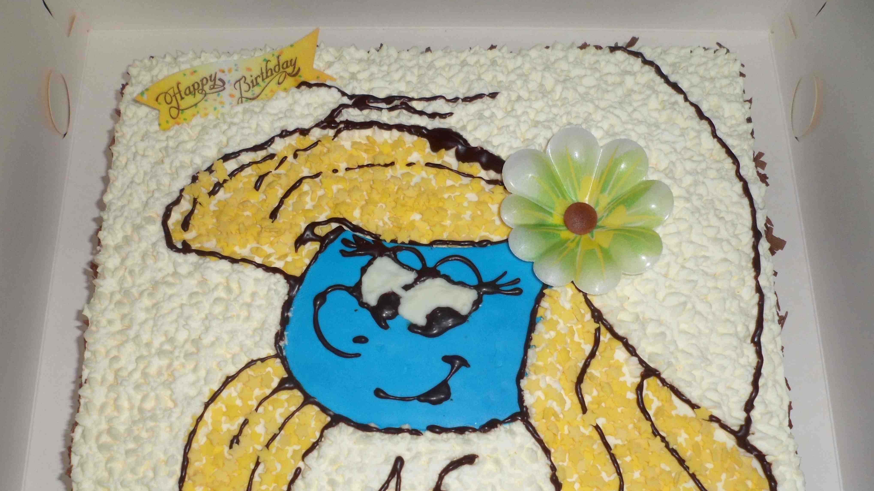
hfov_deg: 60.9
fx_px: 742
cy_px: 337
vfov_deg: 36.2
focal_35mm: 32
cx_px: 394
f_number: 3.3
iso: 100
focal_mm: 4.9
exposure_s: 1/45
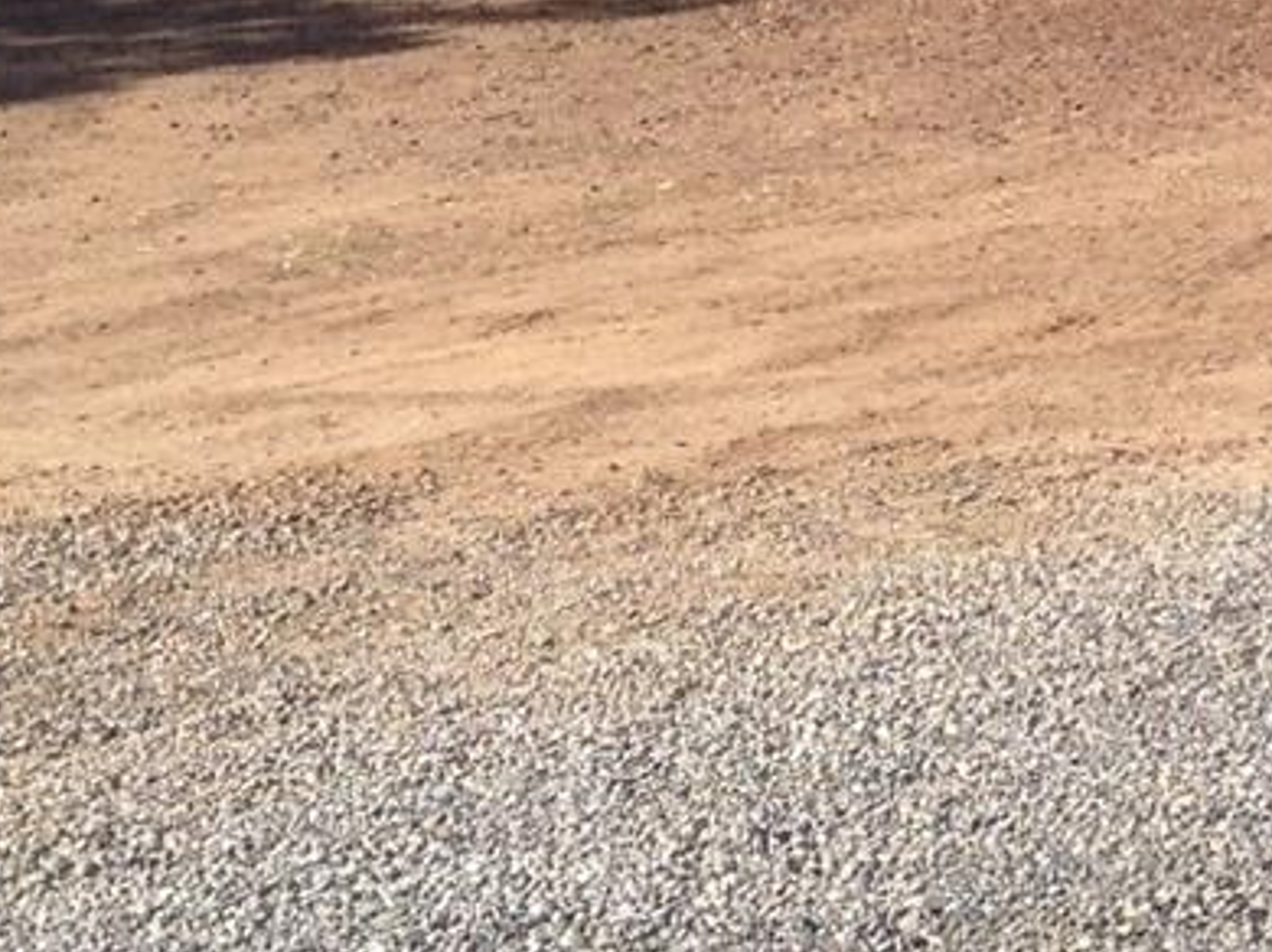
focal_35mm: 127
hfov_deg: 15.0
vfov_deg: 11.4
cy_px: -287
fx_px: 4664
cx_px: 1513
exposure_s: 1/968
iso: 50
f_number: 2.4
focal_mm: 4.12
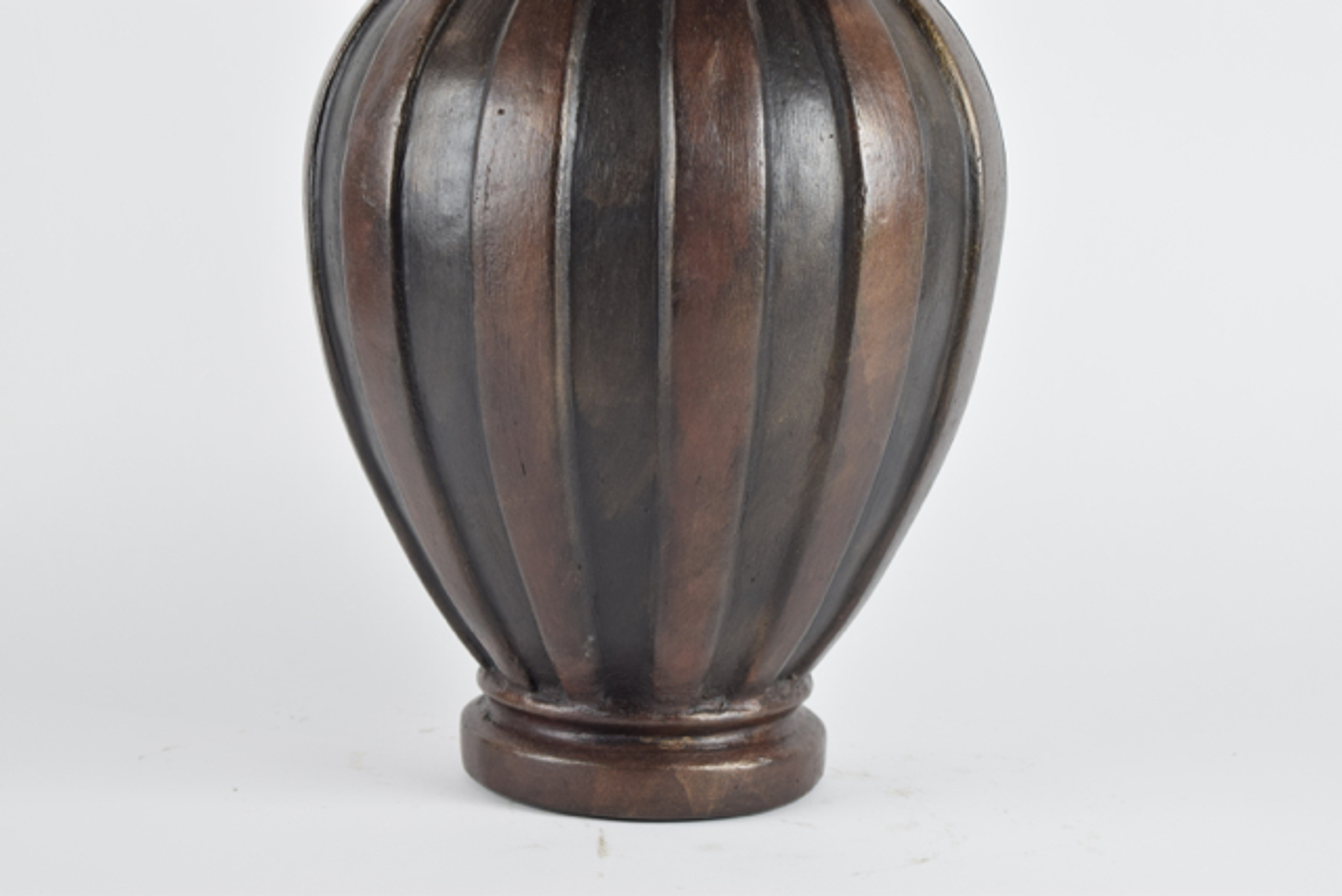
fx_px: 3076
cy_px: 448
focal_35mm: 82
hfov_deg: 24.6
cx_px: 671
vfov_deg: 16.6
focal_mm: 55
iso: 400
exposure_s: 1/125
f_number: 6.3
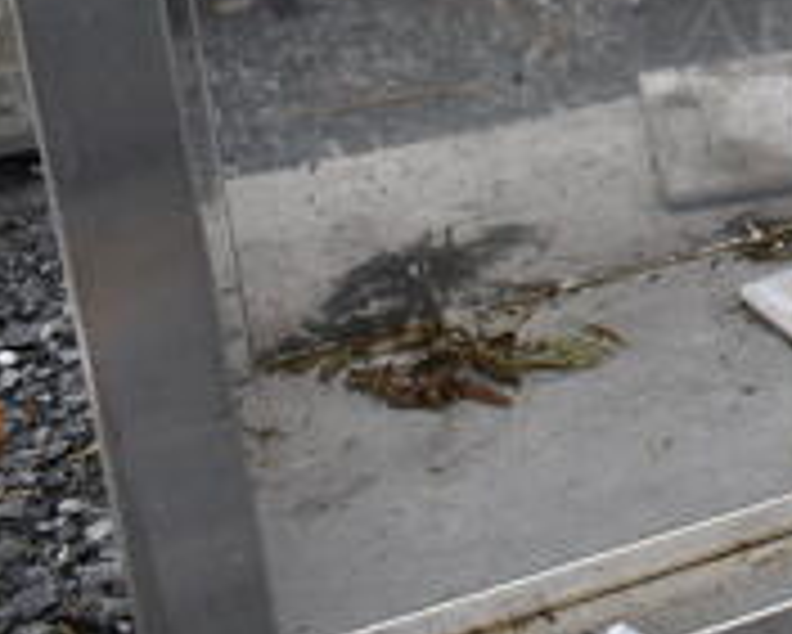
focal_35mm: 88
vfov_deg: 16.6
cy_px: -162
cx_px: 1148
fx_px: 2064
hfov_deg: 19.3
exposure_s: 1/100
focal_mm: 18
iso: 100
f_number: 8
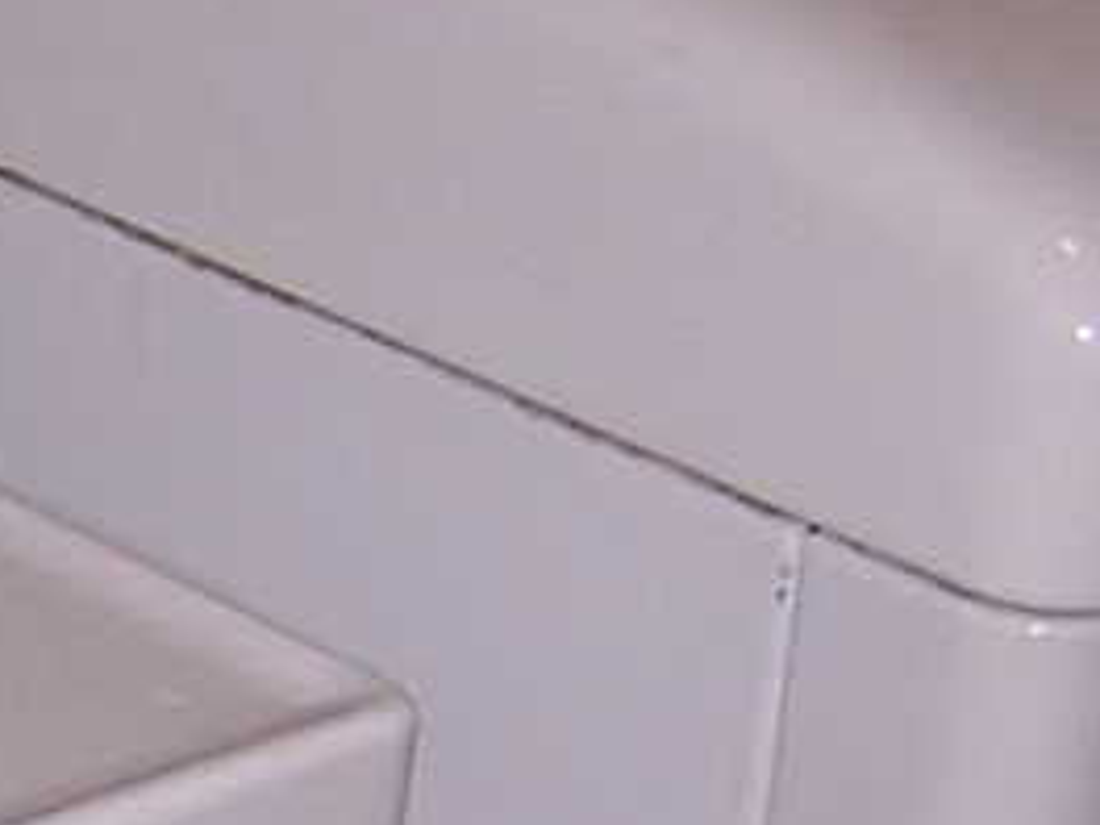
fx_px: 6355
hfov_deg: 9.4
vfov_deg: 7.4
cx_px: -896
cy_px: 946
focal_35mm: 200
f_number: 2.8
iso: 80
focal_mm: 5.5
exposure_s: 1/60
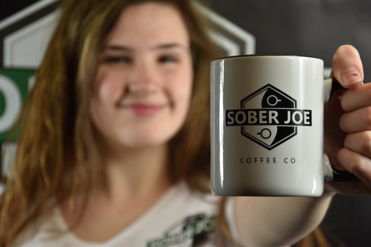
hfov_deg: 18.2
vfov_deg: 12.2
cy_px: 124
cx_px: 186
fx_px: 1159
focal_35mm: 112
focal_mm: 75
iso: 100
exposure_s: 1/50
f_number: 5.3
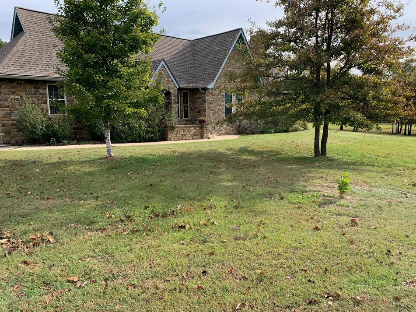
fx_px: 336
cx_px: 215
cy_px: 165
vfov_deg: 49.7
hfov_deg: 63.4
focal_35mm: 28
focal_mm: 4.25
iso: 25
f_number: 1.8
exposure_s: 1/639
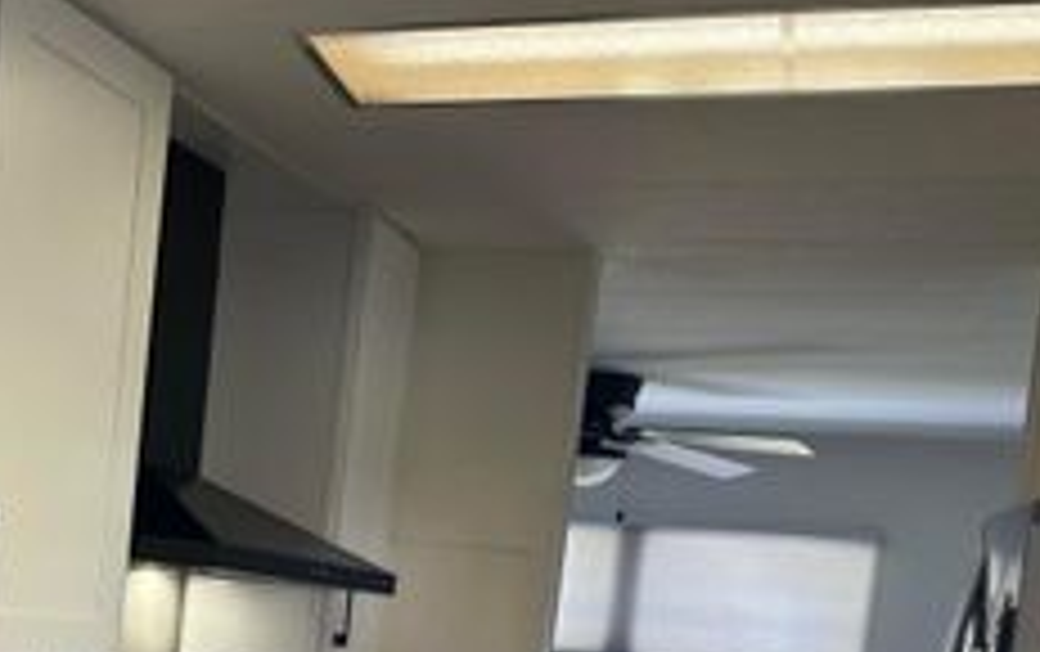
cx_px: 176
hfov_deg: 35.4
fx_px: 1561
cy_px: 726
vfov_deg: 22.3
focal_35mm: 55
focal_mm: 6.86
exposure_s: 1/120
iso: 125
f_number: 1.78
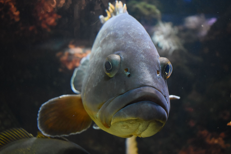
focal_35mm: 45
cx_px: 117
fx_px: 286
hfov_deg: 44.0
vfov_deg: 30.2
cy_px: 76
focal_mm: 29
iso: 2000
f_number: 4.5
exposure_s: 1/100
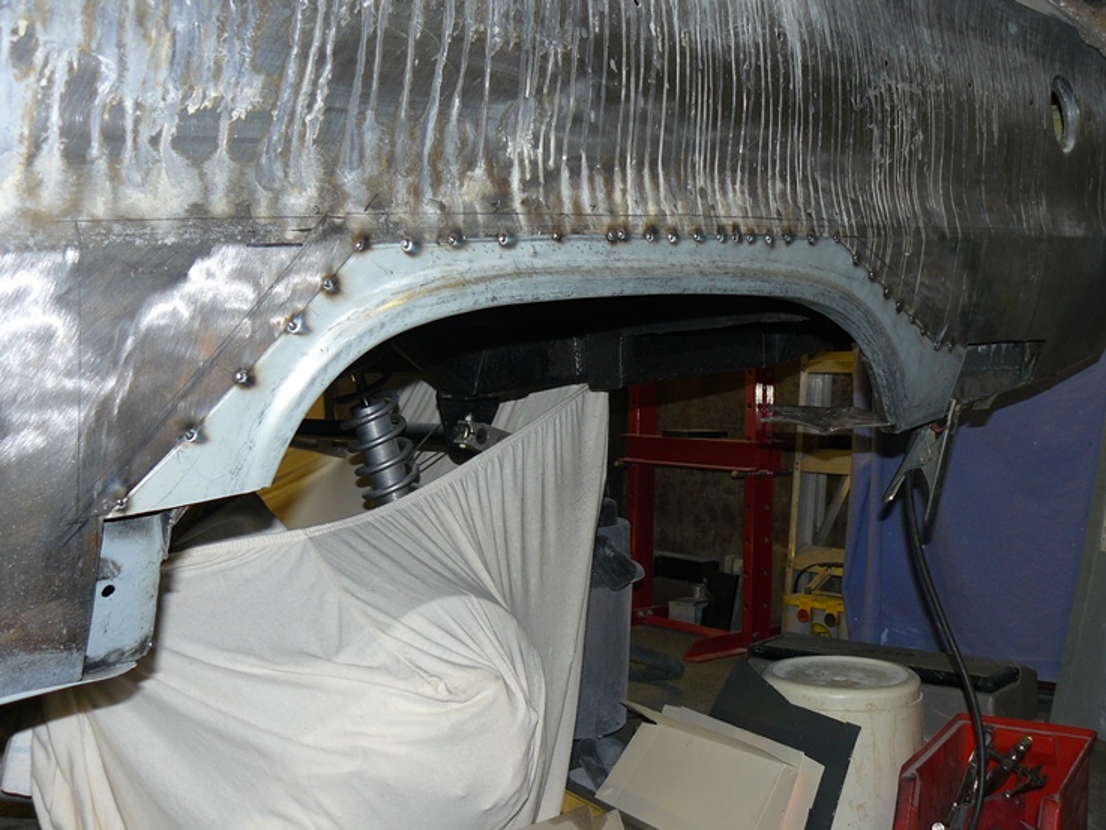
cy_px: 415
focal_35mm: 36
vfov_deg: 39.7
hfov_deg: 51.3
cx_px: 553
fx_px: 1150
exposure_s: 1/30
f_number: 2.8
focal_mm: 6
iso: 100
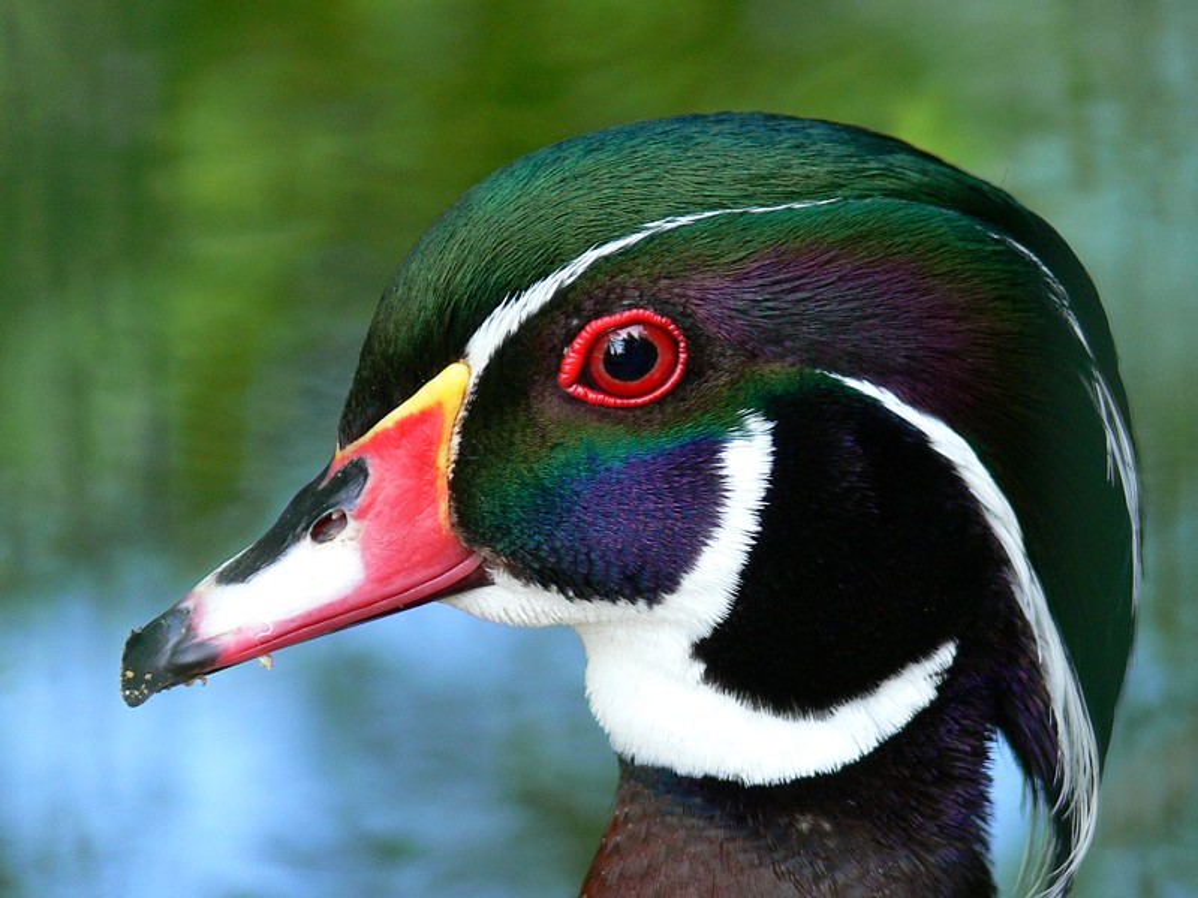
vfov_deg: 2.8
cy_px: 449
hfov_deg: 3.7
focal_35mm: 535
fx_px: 18515
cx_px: 599
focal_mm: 88.8
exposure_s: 1/100
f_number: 4
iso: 100
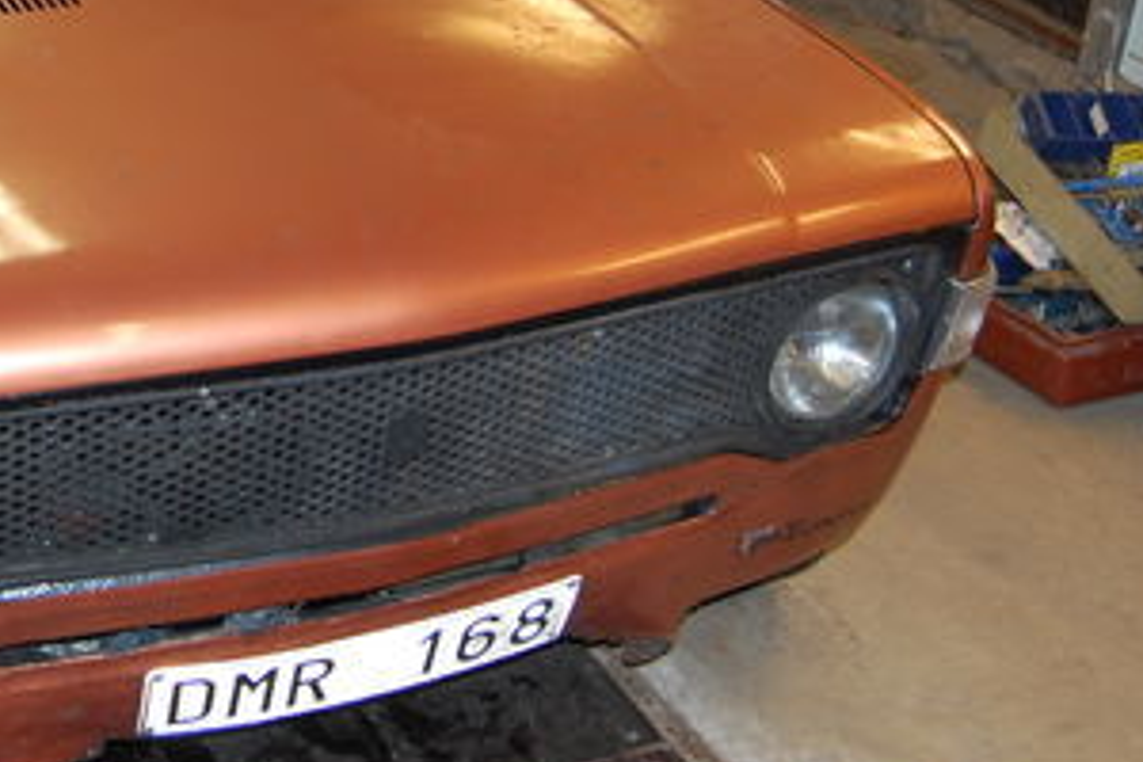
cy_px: 46
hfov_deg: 30.4
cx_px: 179
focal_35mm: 64
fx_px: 2032
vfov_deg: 20.7
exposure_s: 1/60
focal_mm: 20
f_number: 3.8
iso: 400
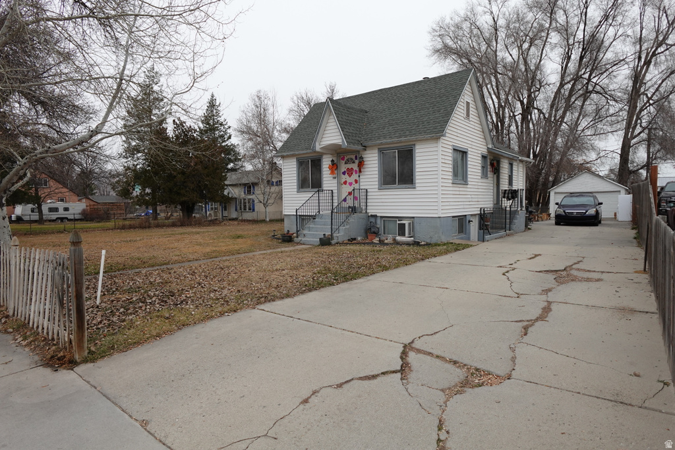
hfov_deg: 84.0
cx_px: 338
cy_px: 225
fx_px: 375
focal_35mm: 20
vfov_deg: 61.9
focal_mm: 7.6
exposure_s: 1/1600
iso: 125
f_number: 2
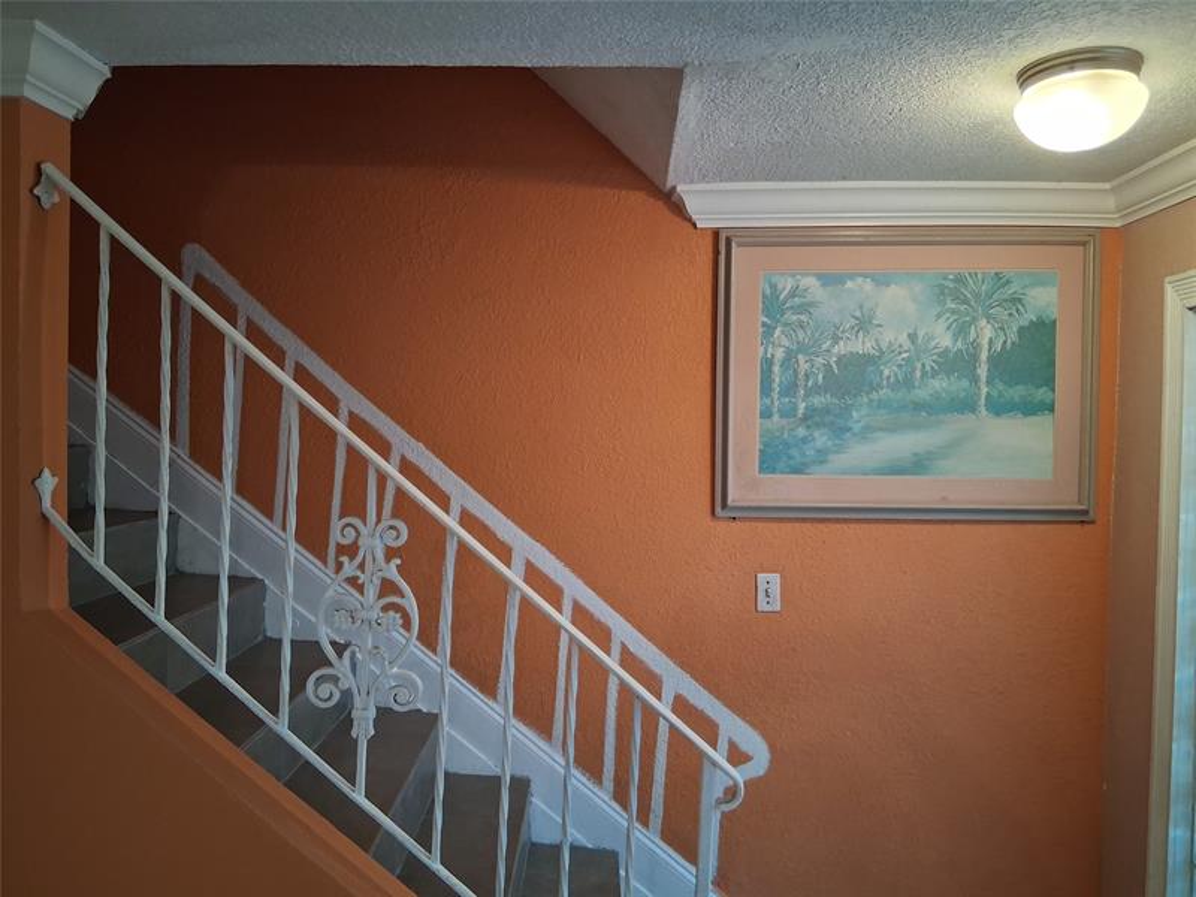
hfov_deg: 67.3
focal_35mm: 26
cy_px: 448
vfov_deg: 53.1
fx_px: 898
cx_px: 598
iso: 500
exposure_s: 1/60
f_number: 1.8
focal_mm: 3.98
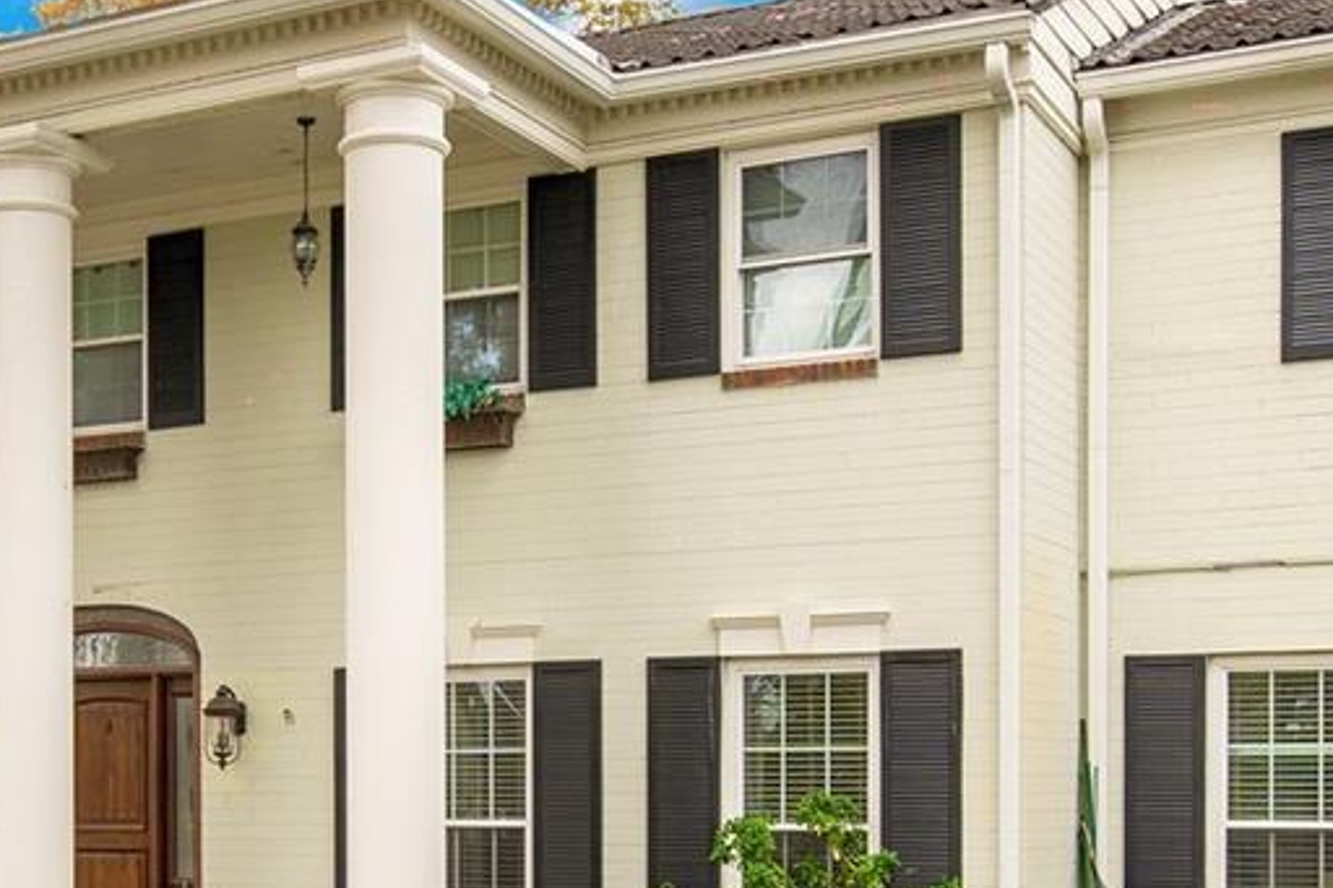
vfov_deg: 26.7
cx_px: 297
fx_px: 1851
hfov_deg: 38.4
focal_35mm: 50
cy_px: 628
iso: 100
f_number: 8
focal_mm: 16
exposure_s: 1/125
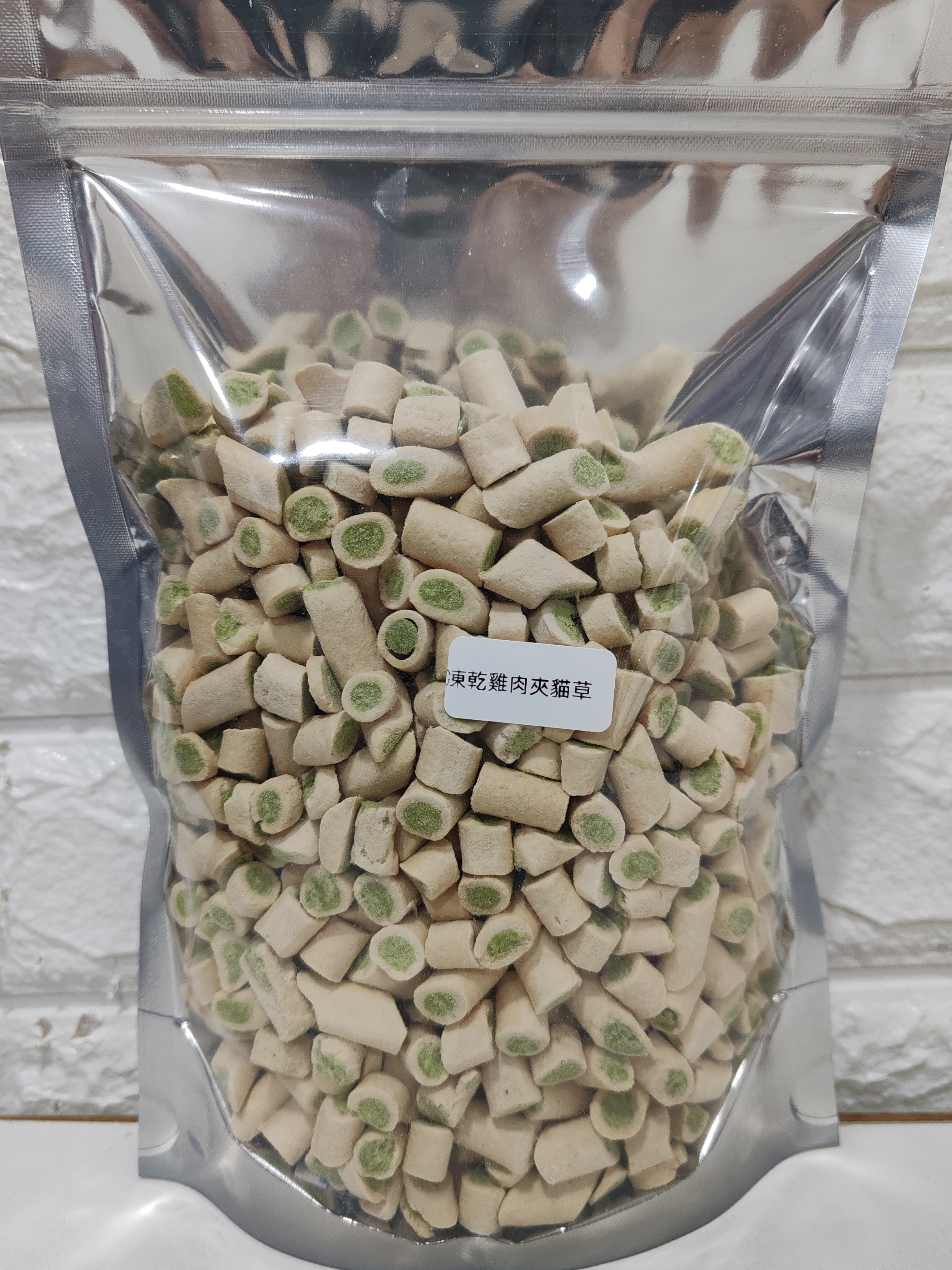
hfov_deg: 51.4
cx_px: 476
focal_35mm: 27
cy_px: 635
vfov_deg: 65.3
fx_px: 990
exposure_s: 1/100
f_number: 1.9
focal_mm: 6.12
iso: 800
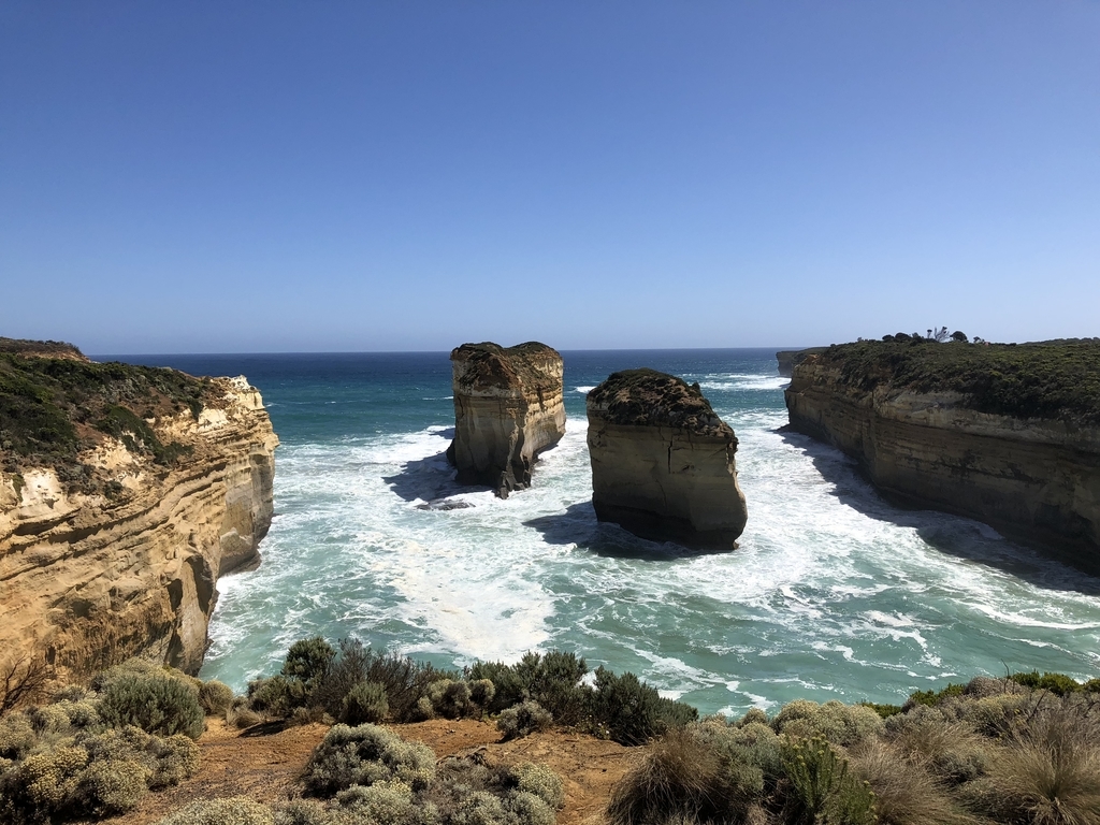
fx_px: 890
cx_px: 550
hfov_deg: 63.4
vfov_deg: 49.7
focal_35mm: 28
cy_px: 412
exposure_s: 1/4808
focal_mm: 3.99
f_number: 1.8
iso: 20
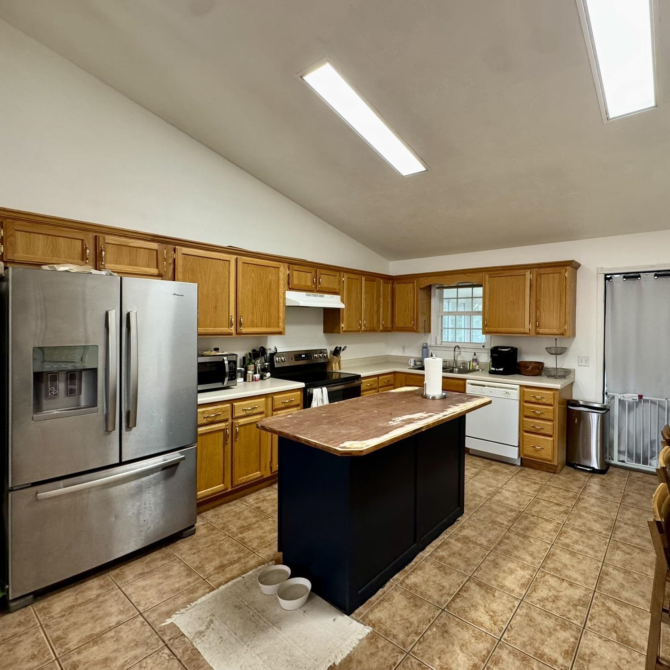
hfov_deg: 82.5
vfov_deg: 84.0
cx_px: 416
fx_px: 372
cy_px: 329
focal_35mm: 17
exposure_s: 1/60
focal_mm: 2.22
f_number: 2.2
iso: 250
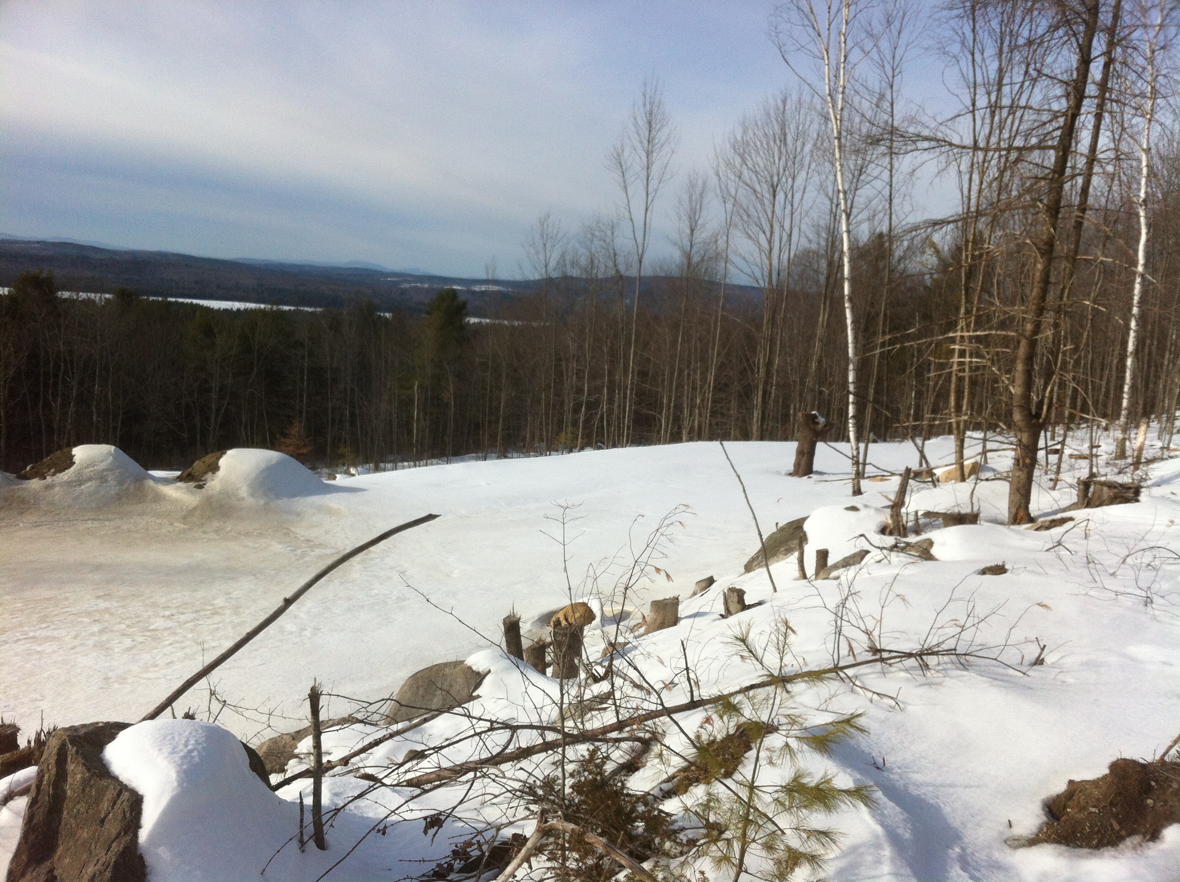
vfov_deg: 40.6
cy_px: 441
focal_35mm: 35
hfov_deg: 52.7
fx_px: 1191
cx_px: 590
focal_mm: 3.85
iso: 80
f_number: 2.8
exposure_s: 1/1885
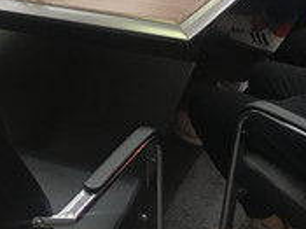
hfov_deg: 24.4
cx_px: 114
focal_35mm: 80
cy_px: -83
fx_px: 707
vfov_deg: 17.1
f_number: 1.8
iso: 64
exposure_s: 1/17
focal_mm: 3.99
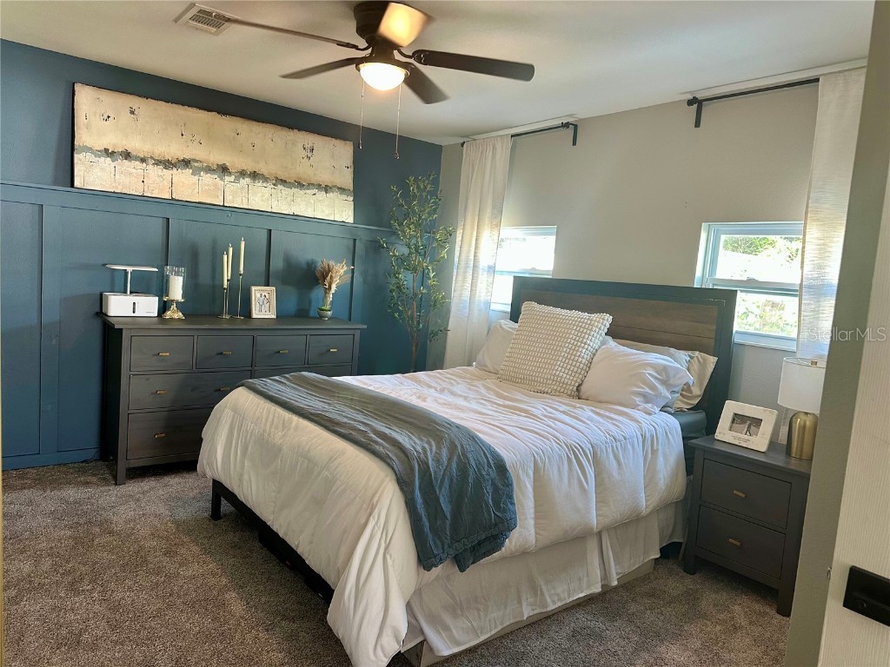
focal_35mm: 24
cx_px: 445
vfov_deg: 56.8
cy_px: 334
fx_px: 617
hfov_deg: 71.6
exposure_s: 1/60
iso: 200
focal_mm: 6.86
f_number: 1.78
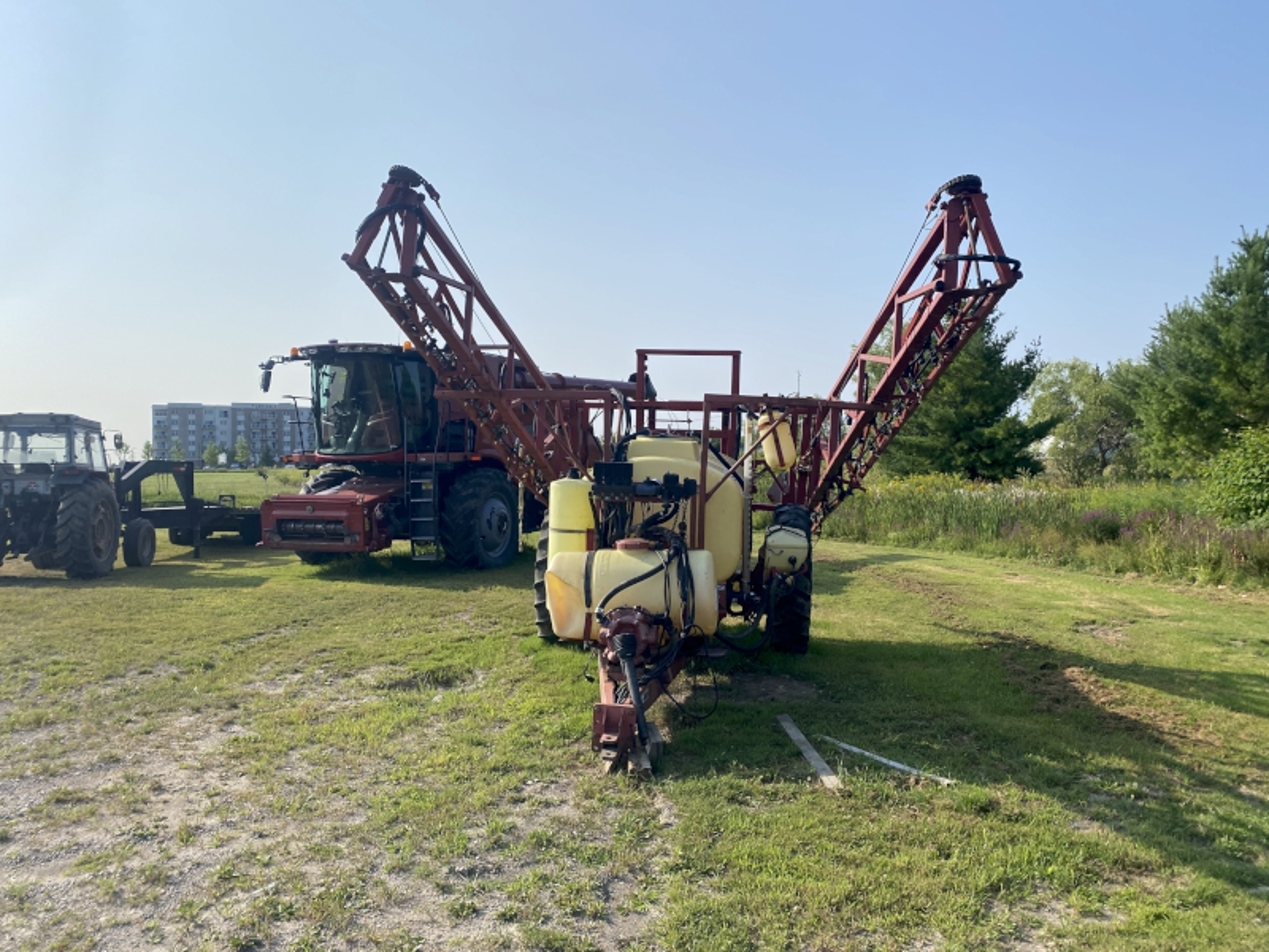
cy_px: 476
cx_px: 634
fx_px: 953
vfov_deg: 53.1
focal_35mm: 26
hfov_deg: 67.3
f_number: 1.8
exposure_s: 1/4444
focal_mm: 4.25
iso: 32
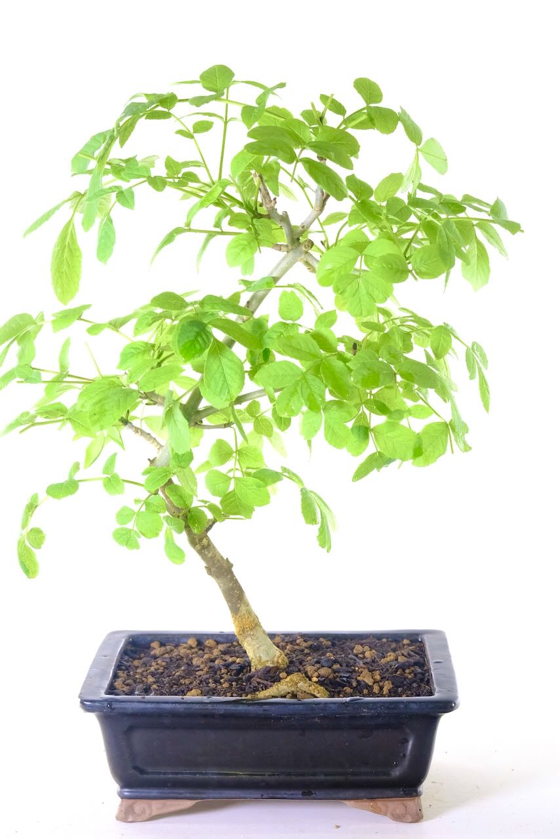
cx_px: 280
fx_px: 2029
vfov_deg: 23.4
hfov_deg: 15.7
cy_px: 420
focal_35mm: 87
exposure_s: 1/30
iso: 2000
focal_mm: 57.8
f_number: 8
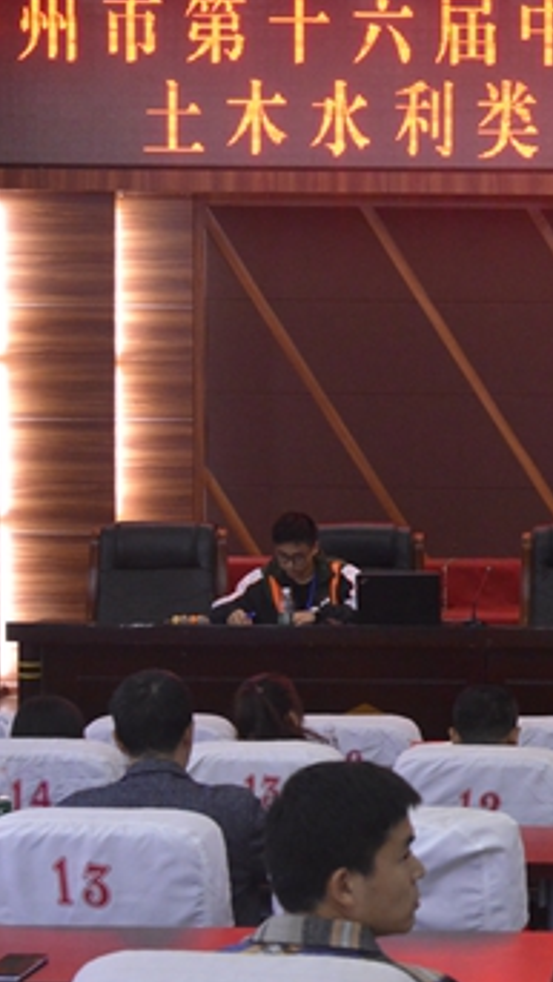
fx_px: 2241
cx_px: 736
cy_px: 451
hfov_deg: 13.5
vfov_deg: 24.7
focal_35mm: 86
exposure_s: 1/50
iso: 6400
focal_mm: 44
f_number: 8
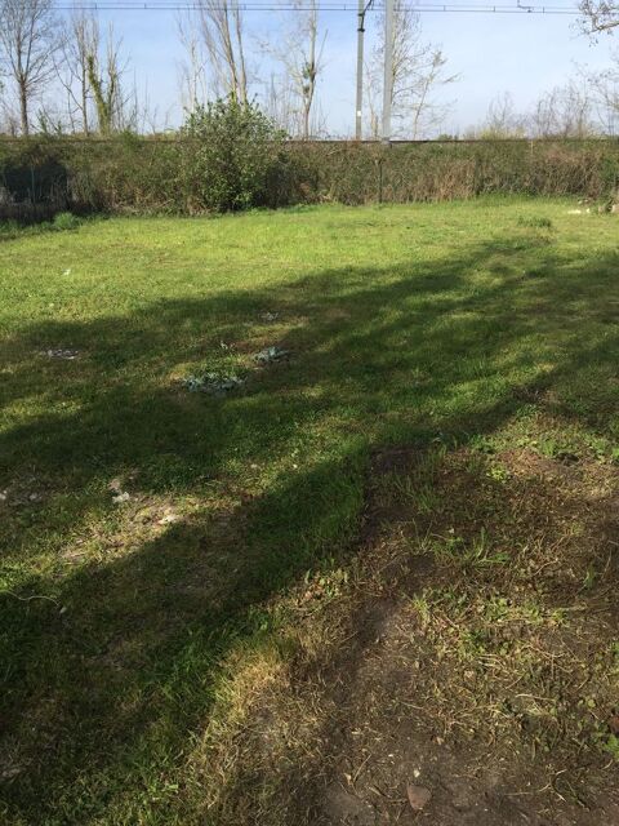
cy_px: 413
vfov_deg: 61.7
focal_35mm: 29
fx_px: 691
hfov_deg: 48.2
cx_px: 310
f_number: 2.2
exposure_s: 1/1412
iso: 32
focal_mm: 4.15
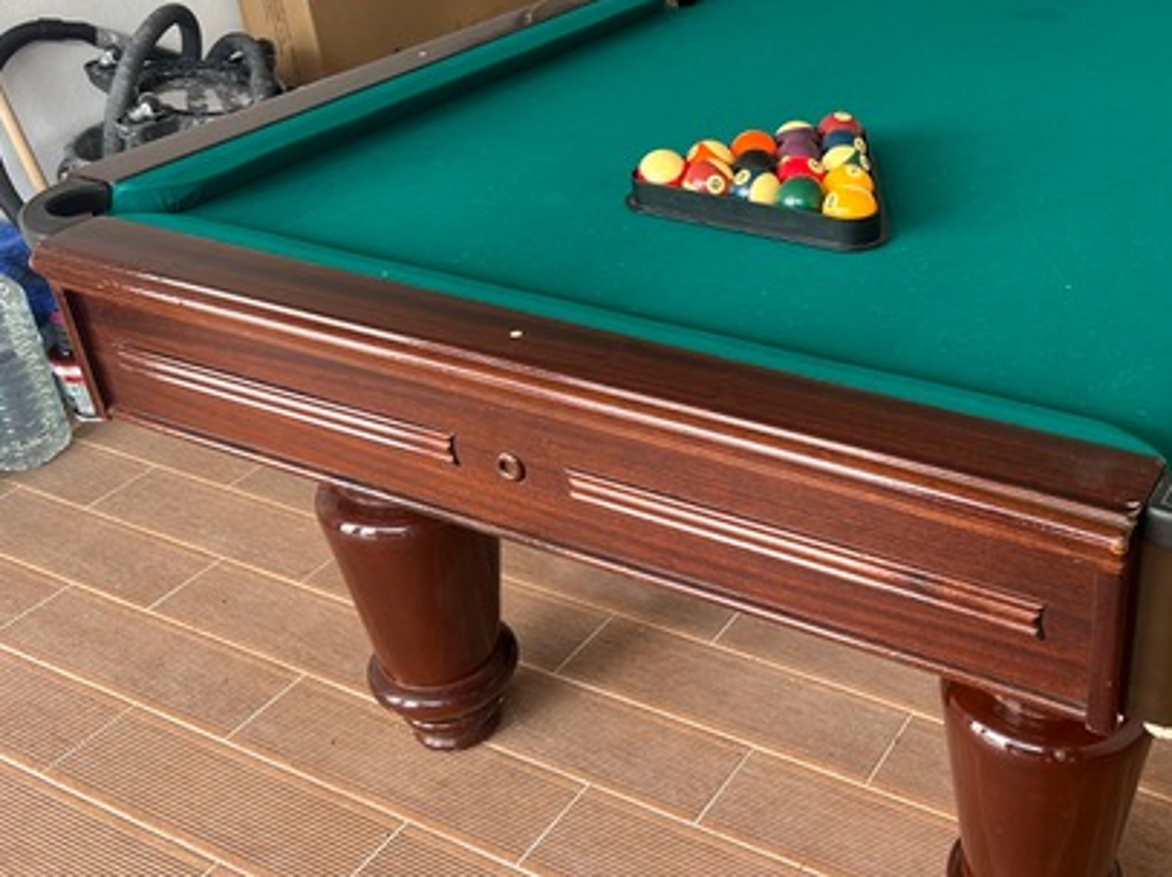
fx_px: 1387
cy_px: 375
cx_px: 831
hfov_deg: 44.7
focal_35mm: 41
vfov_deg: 35.0
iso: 80
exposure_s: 1/121
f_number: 1.5
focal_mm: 5.7
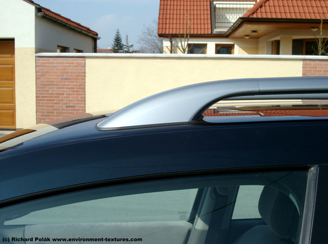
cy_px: 122
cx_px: 164
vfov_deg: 29.0
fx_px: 472
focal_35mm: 50
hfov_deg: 38.3
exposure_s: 1/640
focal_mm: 10.2
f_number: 5.8
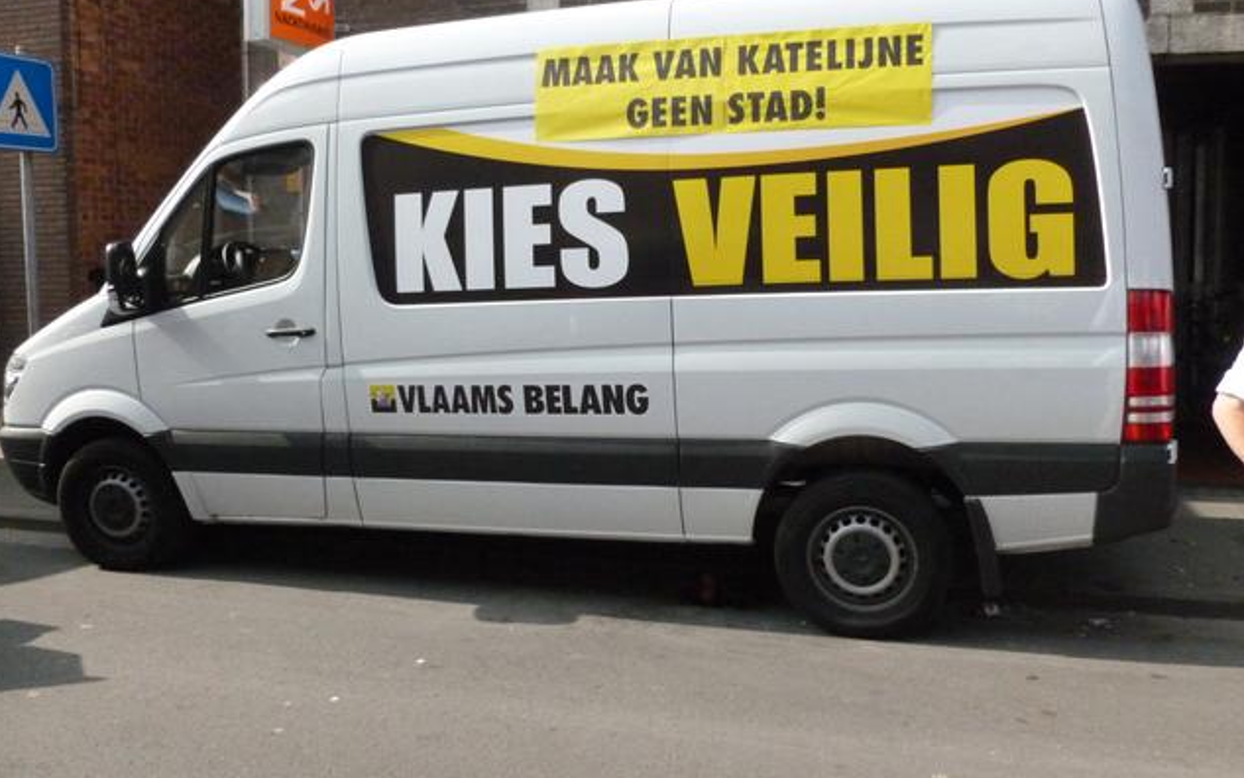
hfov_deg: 62.9
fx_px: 1017
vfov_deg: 41.7
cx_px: 617
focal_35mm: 30
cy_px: 322
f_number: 10
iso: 800
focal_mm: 5
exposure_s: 1/500
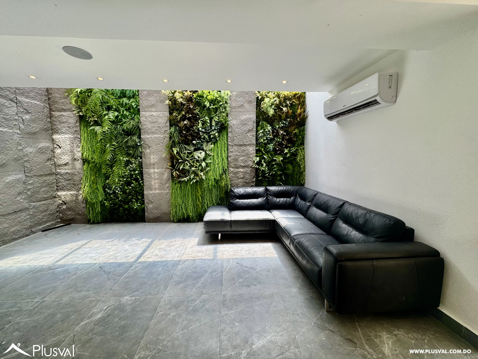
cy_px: 180
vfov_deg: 85.7
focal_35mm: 14
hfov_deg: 102.1
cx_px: 239
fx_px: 193
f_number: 2.2
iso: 40
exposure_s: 1/132
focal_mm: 2.22
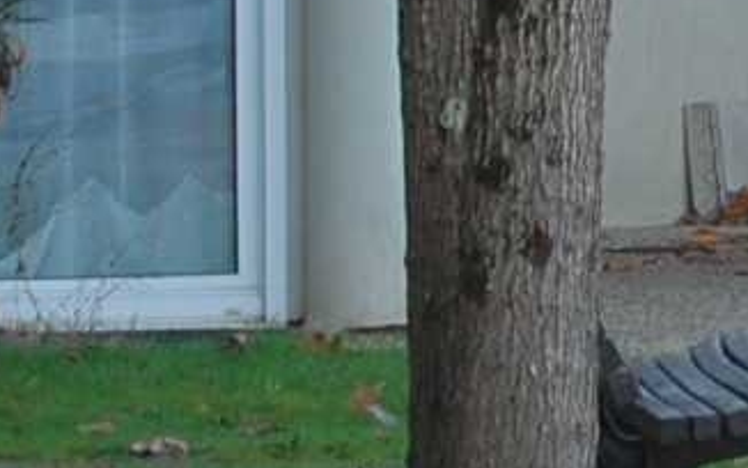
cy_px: -633
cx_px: 1615
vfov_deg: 2.3
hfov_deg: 3.6
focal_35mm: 581
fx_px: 11838
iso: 400
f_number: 5.6
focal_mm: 55
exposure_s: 1/160
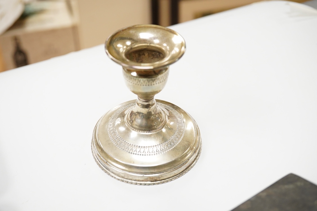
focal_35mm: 45
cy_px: 106
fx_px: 396
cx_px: 158
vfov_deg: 29.9
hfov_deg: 43.6
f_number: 8
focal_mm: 30
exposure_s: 1/200
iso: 2500
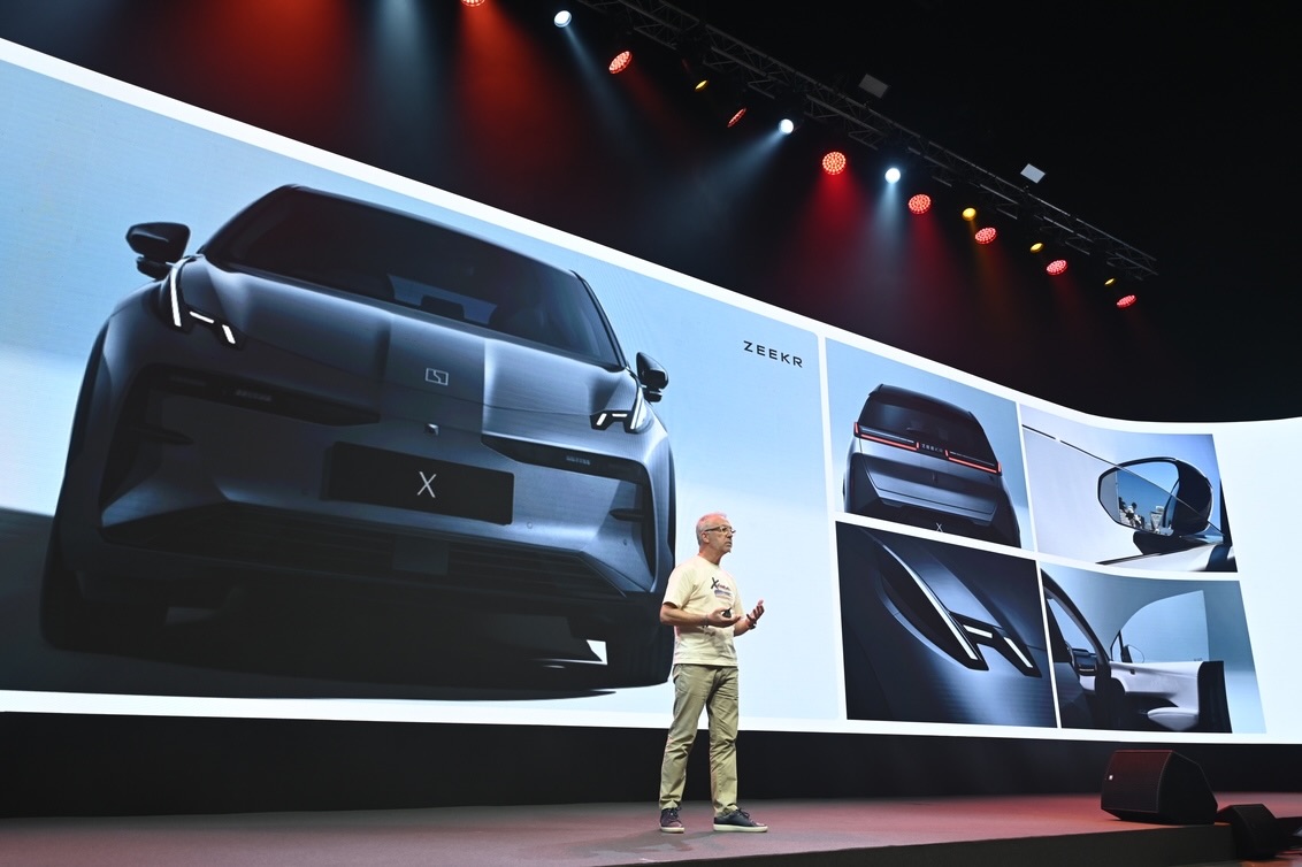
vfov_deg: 48.7
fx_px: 958
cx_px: 651
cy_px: 434
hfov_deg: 68.4
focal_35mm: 26
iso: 400
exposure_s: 1/100
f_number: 4
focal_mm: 26.5
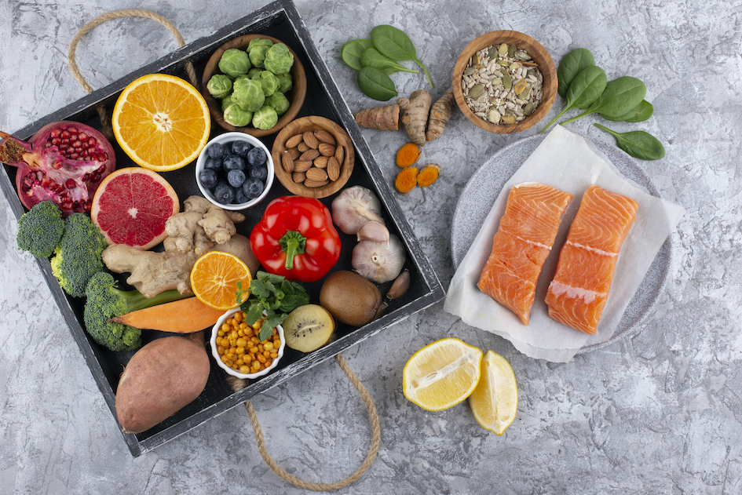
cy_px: 248
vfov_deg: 27.0
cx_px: 371
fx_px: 1031
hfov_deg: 39.6
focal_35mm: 50
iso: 100
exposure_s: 1/100
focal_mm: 50
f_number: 8
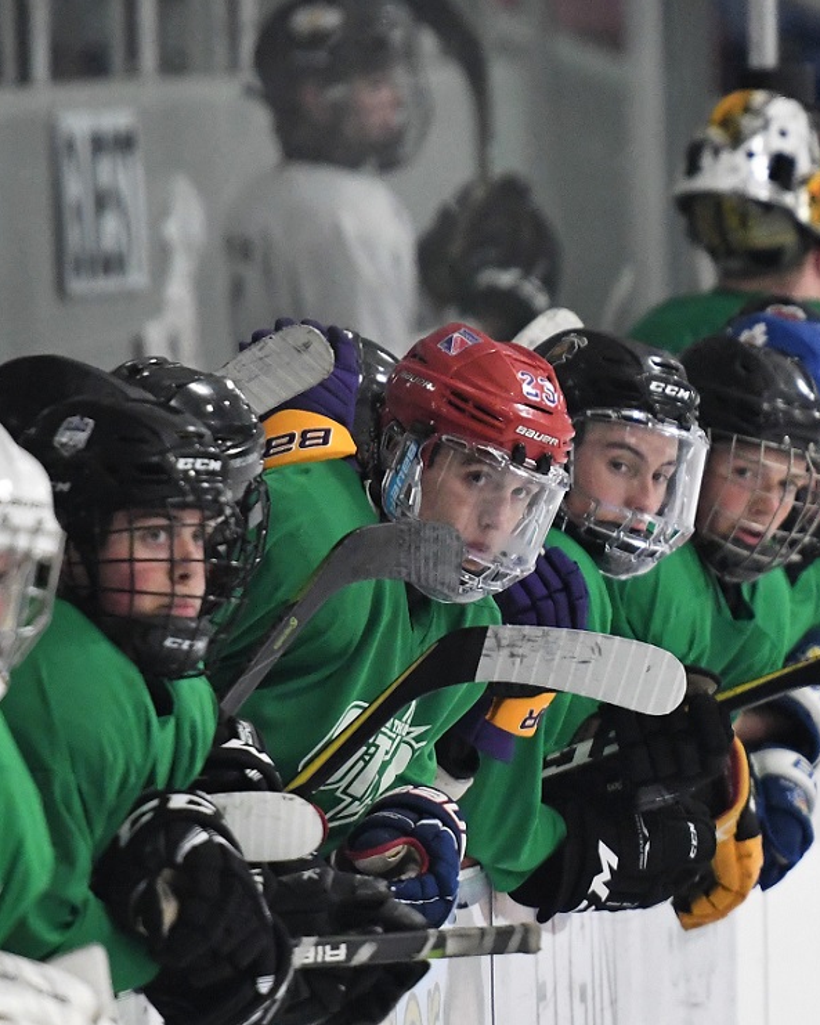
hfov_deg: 3.7
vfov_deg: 4.6
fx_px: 12860
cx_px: 592
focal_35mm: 424
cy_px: 512
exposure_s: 1/1000
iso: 4000
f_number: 2.8
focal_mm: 200
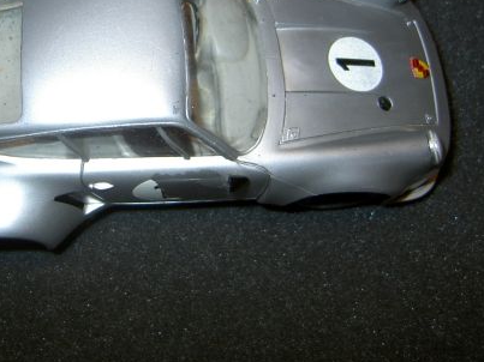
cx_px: 112
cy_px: 98
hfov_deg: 34.7
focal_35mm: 54
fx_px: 755
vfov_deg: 26.7
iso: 50
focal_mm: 5.6
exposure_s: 1/60
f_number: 2.8
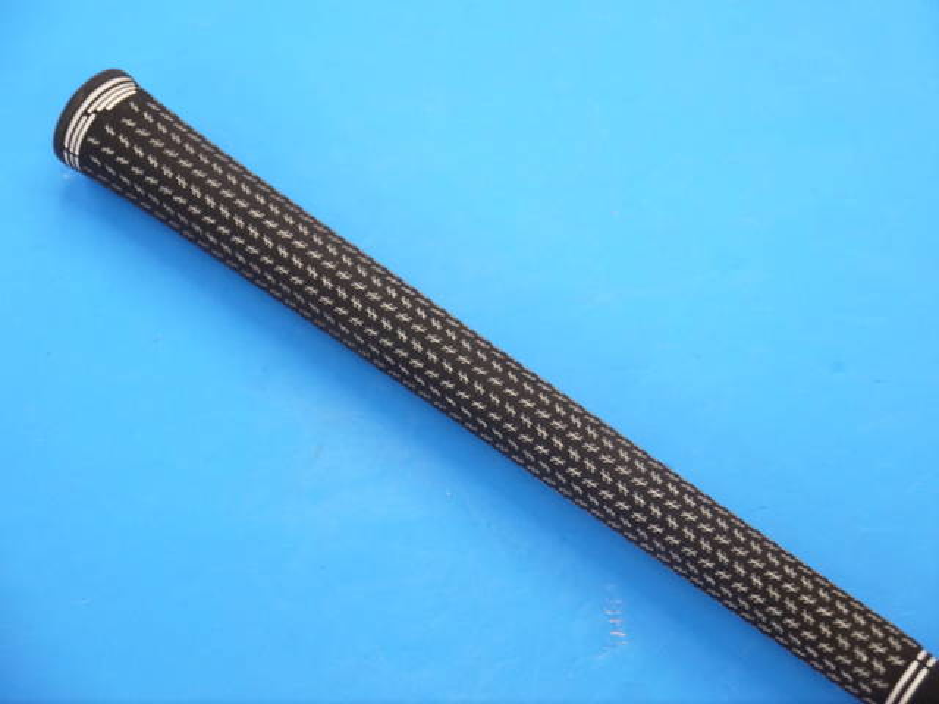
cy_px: 352
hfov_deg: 25.0
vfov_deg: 18.9
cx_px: 470
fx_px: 2116
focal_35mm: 78
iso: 800
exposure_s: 1/100
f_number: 5.5
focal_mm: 39
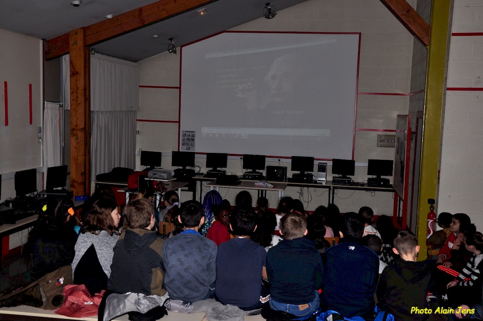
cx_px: 242
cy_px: 160
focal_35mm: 42
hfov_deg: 46.5
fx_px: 563
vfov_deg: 31.8
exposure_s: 1/160
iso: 320
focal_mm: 28
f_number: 8
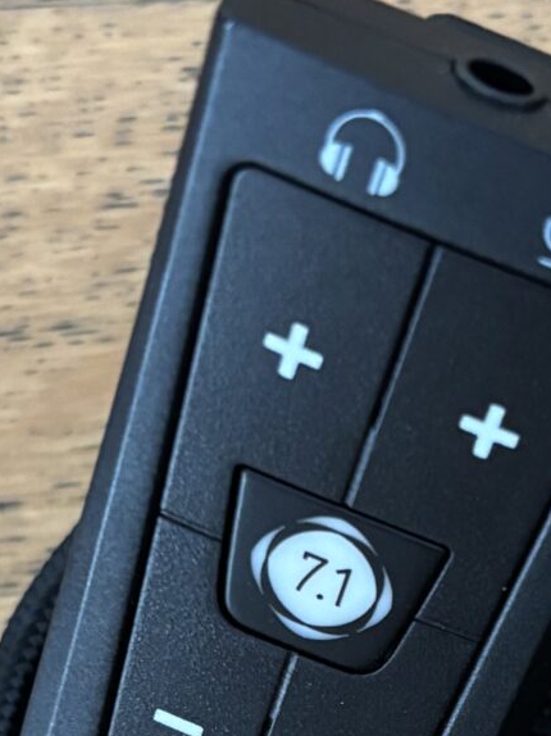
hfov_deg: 12.7
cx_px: 386
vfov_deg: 16.6
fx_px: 2464
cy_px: 764
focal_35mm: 116
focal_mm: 5.96
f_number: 1.6
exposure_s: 1/60
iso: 500
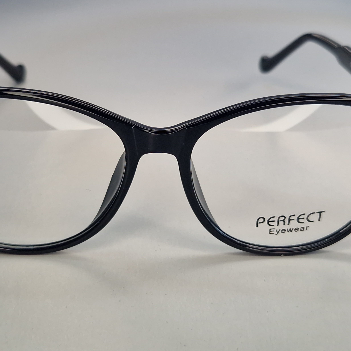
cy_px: 174
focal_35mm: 33
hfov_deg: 49.7
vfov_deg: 49.7
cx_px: 160
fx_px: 379
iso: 50
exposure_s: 1/186
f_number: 1.8
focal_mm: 5.4
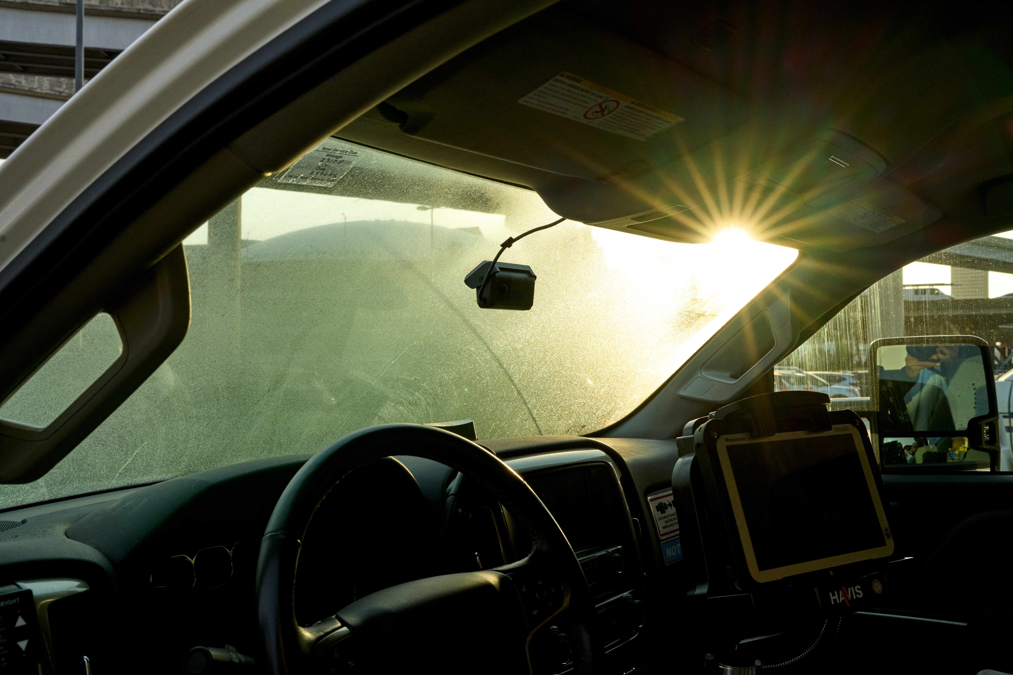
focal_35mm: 35
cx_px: 506
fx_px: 985
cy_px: 338
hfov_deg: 54.4
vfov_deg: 37.9
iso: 800
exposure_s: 1/400
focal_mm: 35
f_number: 11
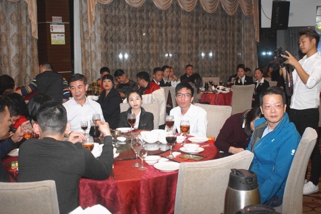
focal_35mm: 41
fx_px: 366
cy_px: 108
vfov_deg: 32.7
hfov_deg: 47.4
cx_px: 163
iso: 400
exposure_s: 1/60
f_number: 4.5
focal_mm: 26
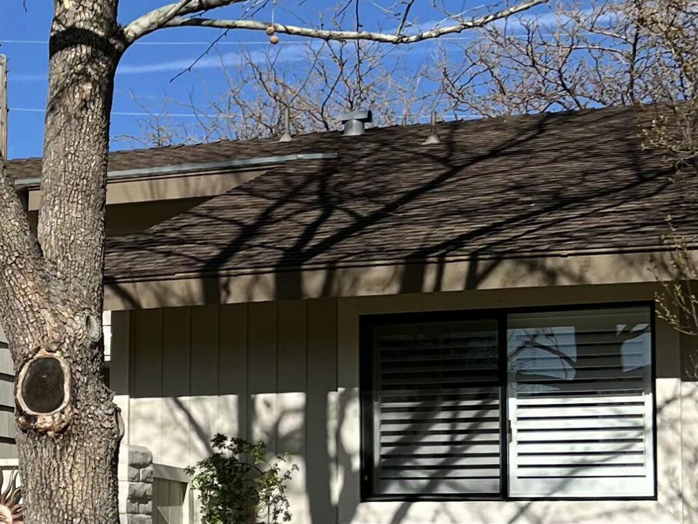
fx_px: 1553
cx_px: 10
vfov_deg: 19.0
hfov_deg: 24.3
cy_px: 403
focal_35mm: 77
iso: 50
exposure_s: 1/10000
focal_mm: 5.7
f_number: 1.5
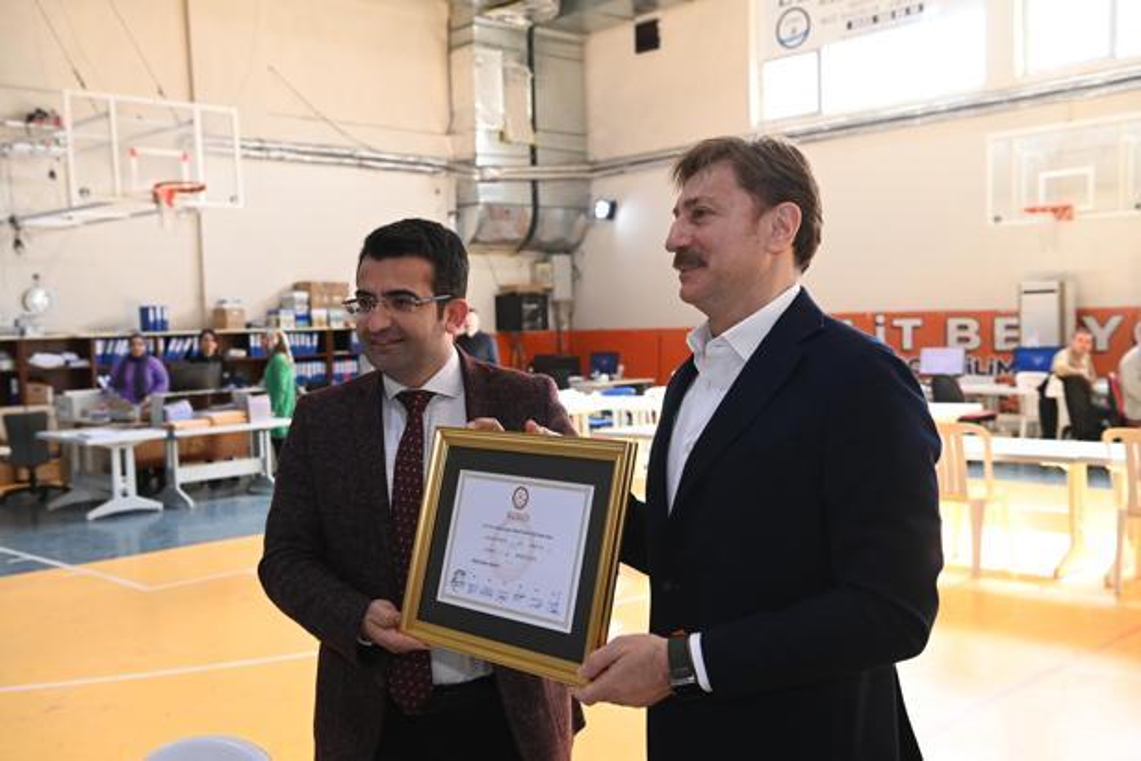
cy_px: 380
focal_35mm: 40
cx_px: 570
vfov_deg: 33.4
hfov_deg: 48.5
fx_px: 1268
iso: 1250
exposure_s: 1/125
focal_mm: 40
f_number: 5
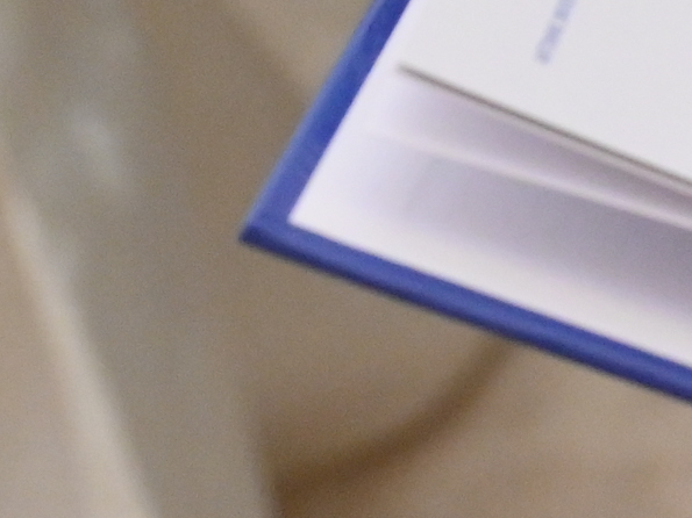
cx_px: 1757
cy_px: -262
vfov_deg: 4.0
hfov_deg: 5.2
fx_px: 7315
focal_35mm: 366
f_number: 5.6
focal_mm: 50
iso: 3200
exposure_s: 1/500
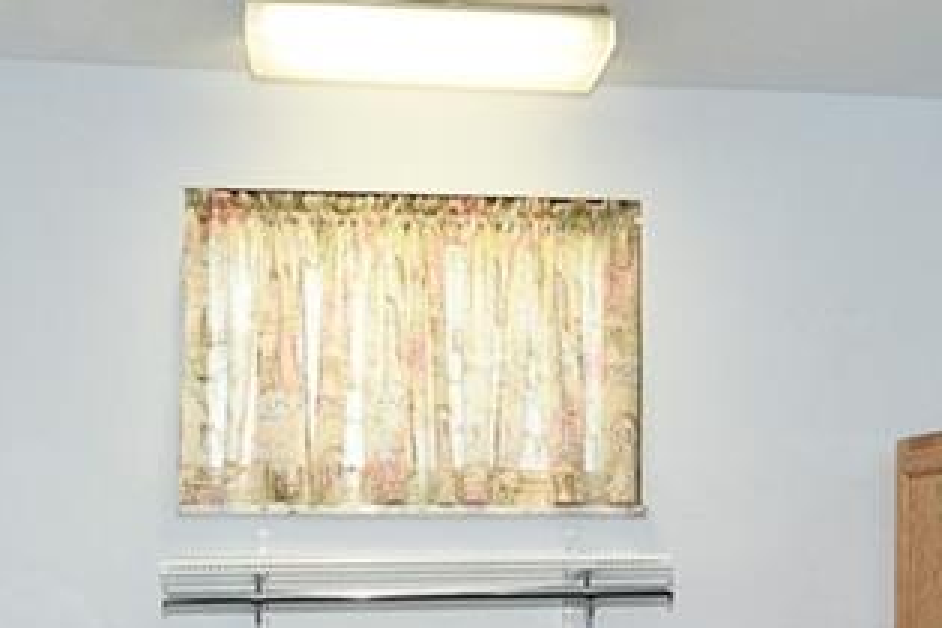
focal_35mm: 52
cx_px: 562
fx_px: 1361
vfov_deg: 25.4
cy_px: 538
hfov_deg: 38.0
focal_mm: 11
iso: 800
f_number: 4.5
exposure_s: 1/100
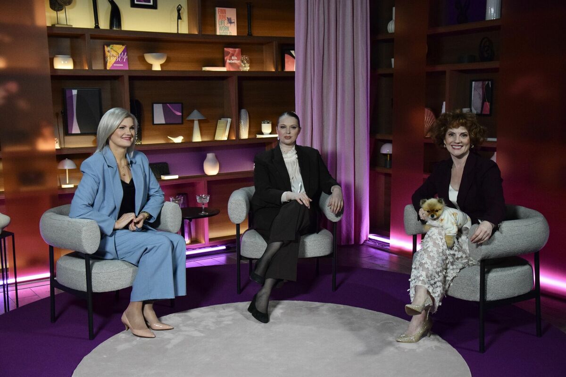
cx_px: 283
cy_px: 188
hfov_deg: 46.4
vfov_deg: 31.9
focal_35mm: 42
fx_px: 660
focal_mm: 28
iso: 3200
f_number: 4
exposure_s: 1/320
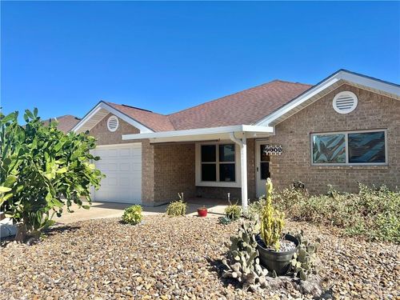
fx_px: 300
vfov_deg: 53.1
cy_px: 150
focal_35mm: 26
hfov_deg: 67.3
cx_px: 200
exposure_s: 1/4274
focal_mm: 5.7
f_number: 1.5
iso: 50
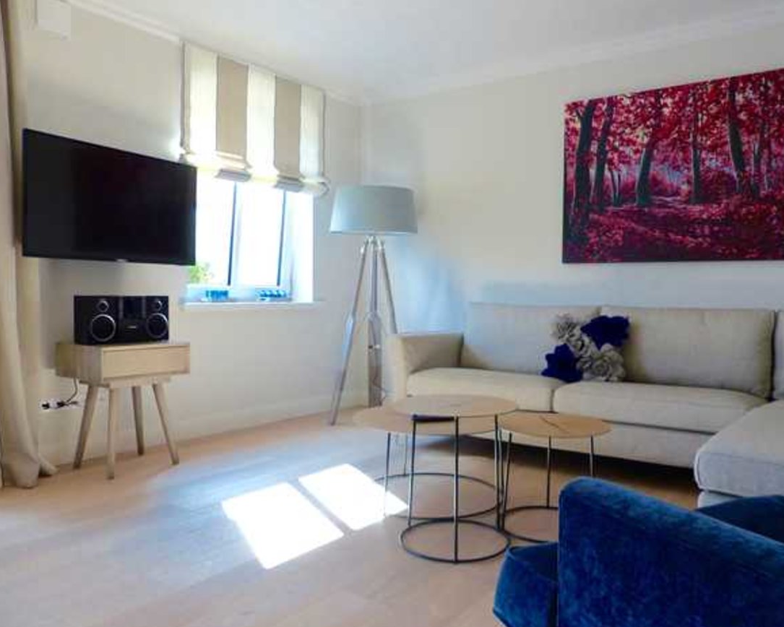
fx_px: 626
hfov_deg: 63.9
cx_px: 428
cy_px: 323
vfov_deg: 53.2
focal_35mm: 27
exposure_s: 1/60
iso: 160
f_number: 2.8
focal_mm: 4.5
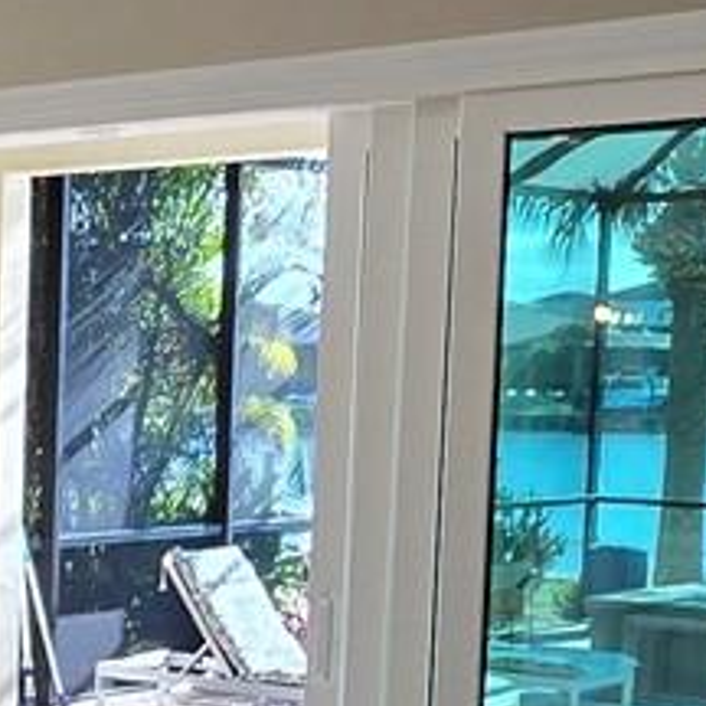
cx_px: -451
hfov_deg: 17.6
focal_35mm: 85
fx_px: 1961
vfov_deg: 20.1
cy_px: 588
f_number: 2.2
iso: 50
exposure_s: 1/120
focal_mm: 2.2
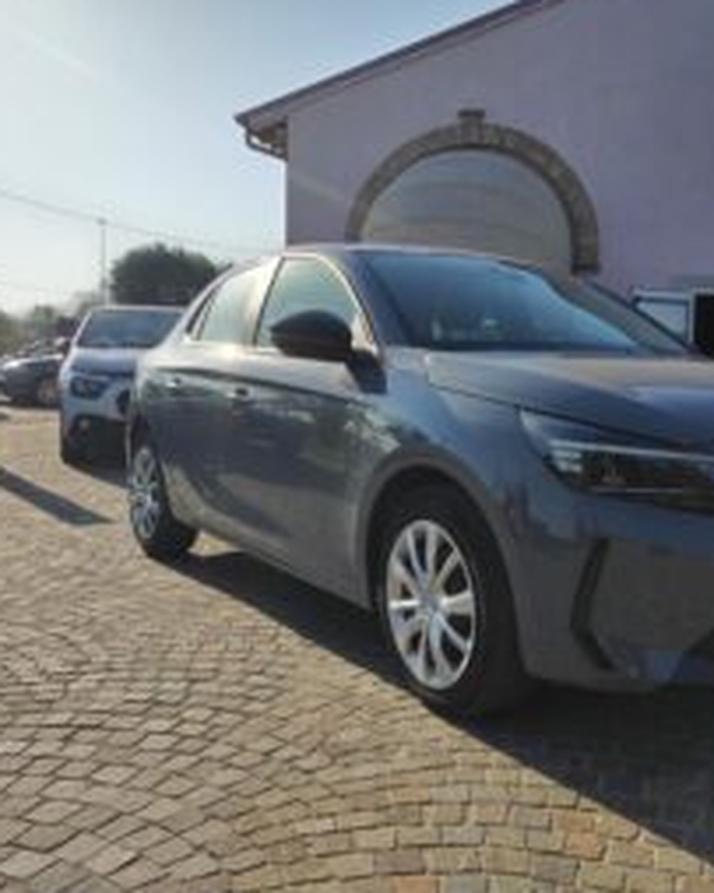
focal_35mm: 35
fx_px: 925
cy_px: 438
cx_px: 482
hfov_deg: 41.6
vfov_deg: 51.5
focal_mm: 4.75
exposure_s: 1/1550
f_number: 1.8
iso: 100
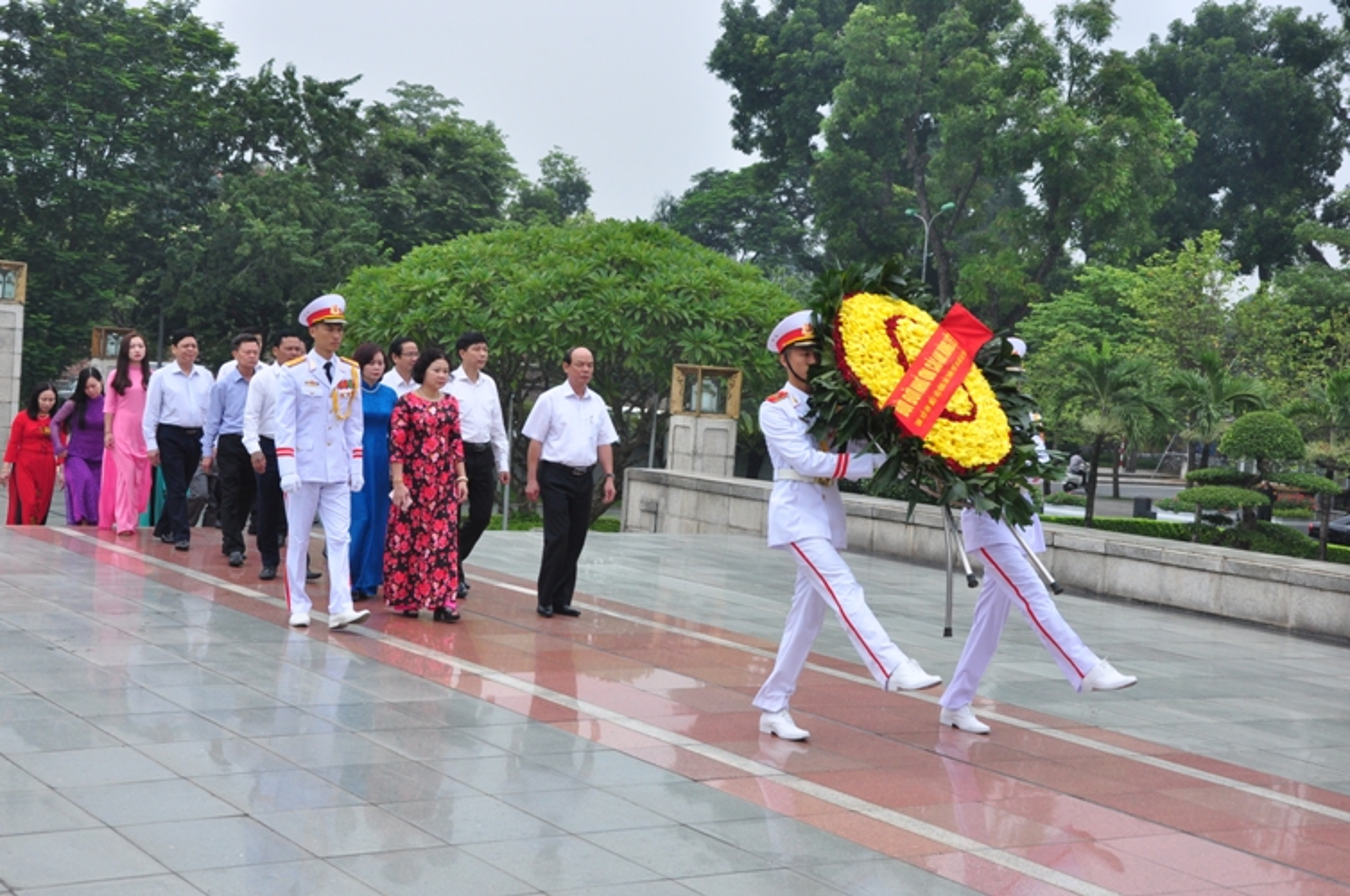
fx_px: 1966
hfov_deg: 37.9
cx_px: 675
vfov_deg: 25.7
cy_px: 448
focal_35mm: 52
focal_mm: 35
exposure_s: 1/160
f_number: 7.1
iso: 400
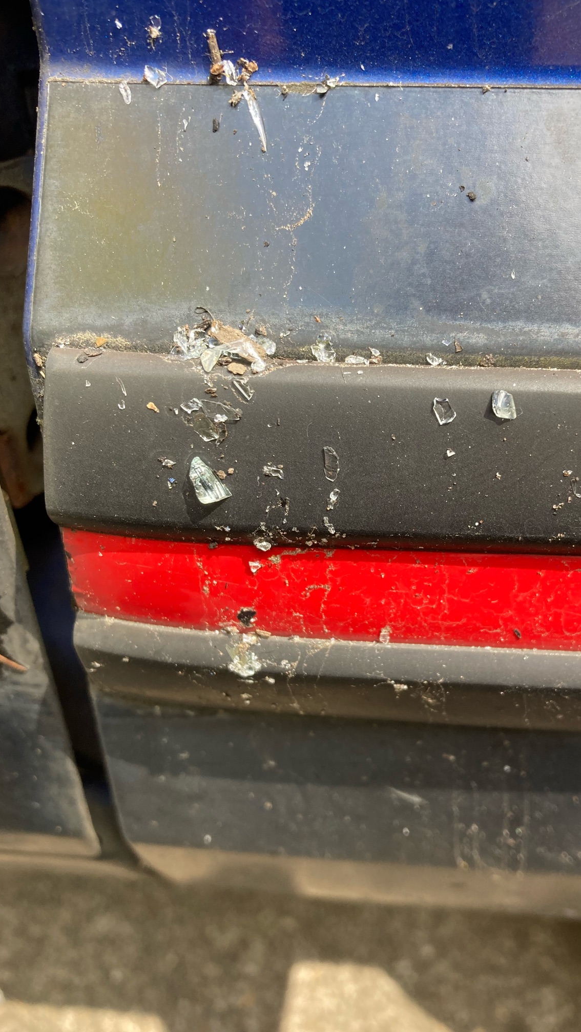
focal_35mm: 31
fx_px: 849
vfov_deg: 62.6
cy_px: 522
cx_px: 373
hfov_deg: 37.5
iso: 50
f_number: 1.8
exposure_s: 1/121
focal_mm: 3.99
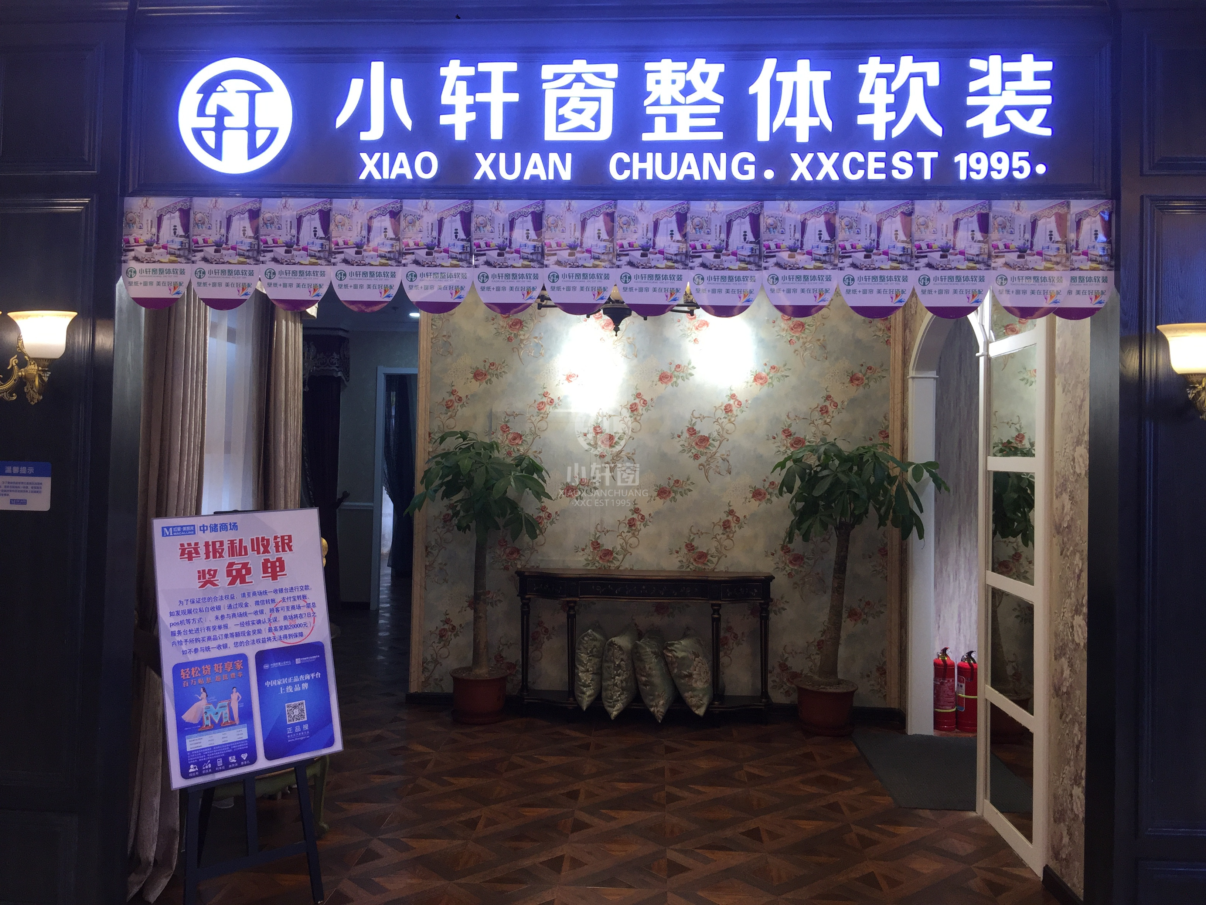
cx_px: 603
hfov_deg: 61.7
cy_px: 452
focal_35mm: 29
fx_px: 1010
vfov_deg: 48.2
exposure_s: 1/100
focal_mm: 4.15
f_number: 2.2
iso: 50
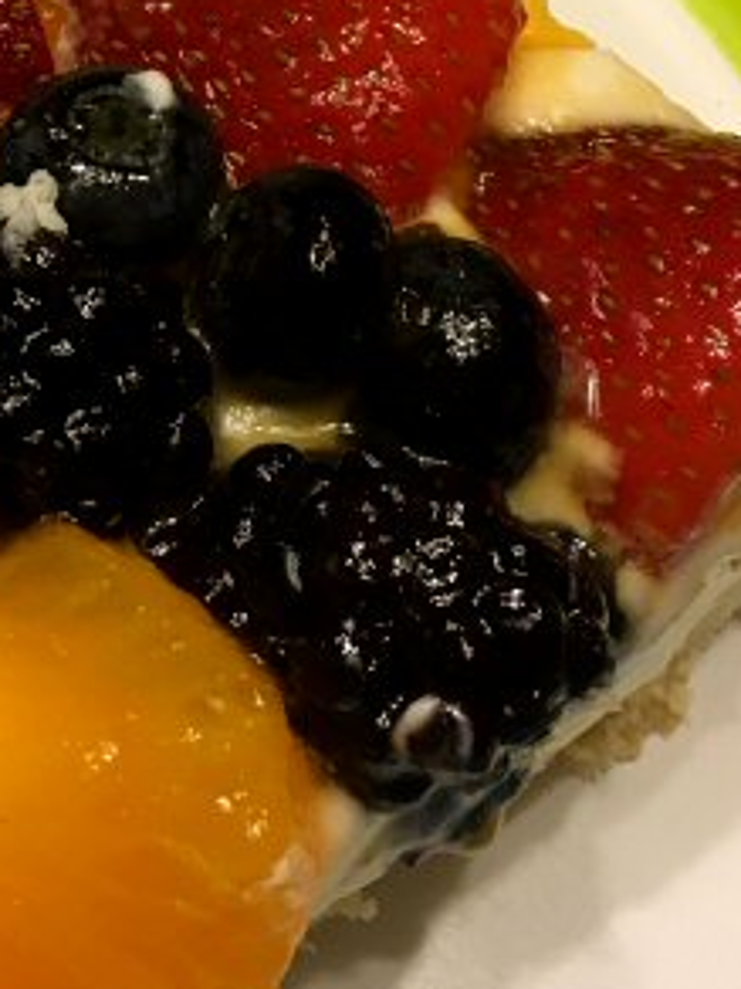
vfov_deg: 22.3
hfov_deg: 16.5
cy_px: 124
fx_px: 2455
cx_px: -132
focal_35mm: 86
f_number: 2.2
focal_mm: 4.15
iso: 32
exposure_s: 1/30
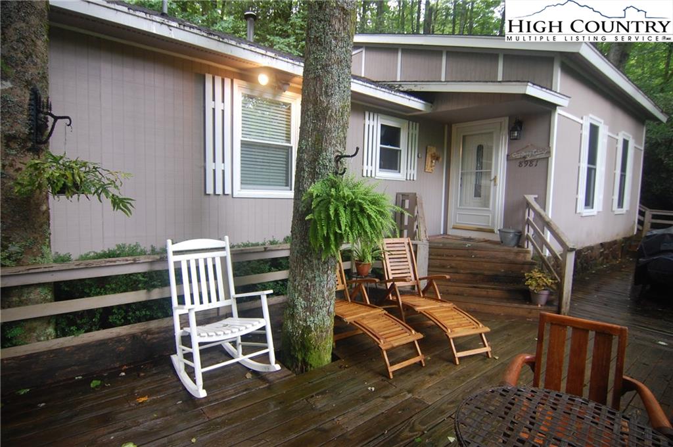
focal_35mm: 18
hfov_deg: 90.1
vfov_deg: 67.2
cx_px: 336
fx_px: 336
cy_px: 224
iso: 400
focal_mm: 12
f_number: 4.5
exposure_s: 1/80
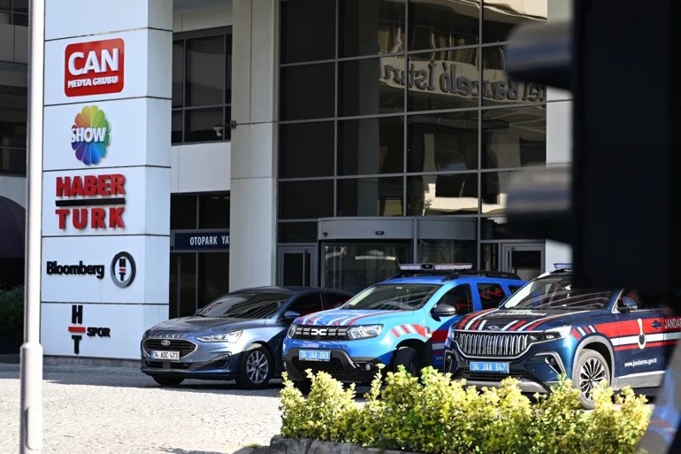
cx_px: 340
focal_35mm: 105
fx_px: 1986
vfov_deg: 13.0
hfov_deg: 19.5
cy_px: 227
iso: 90
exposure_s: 1/250
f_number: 2.8
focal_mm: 70
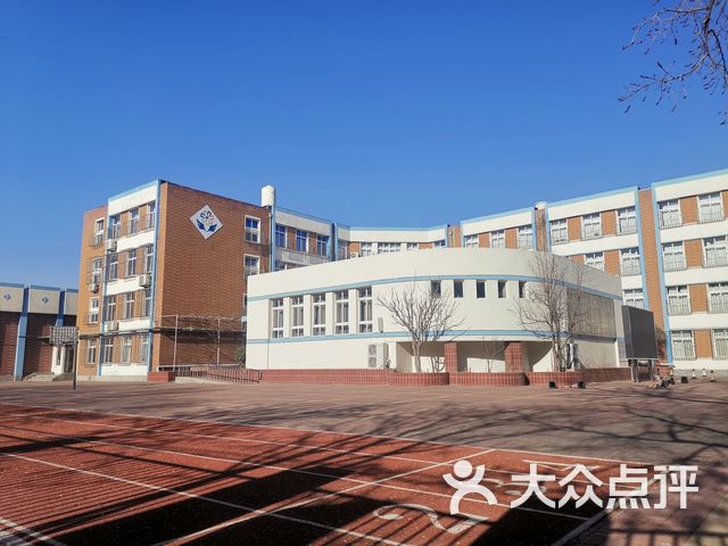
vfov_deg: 51.4
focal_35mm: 27
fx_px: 568
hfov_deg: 65.3
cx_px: 364
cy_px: 273
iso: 50
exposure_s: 1/4902
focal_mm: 4.75
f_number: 1.8
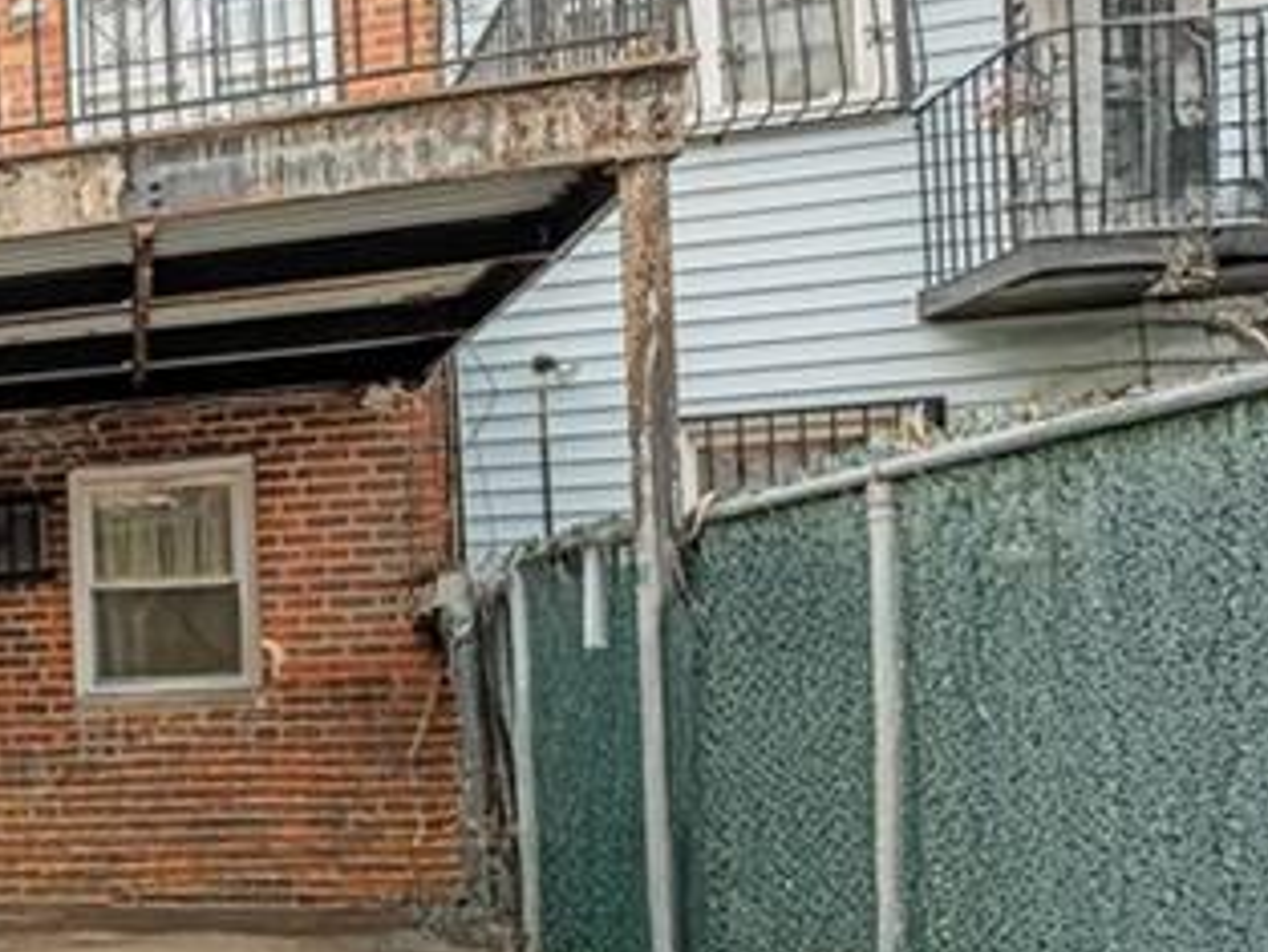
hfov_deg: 29.4
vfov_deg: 32.5
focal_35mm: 44
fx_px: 1612
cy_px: 668
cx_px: -559
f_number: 5.6
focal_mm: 14
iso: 100
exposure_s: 1/160
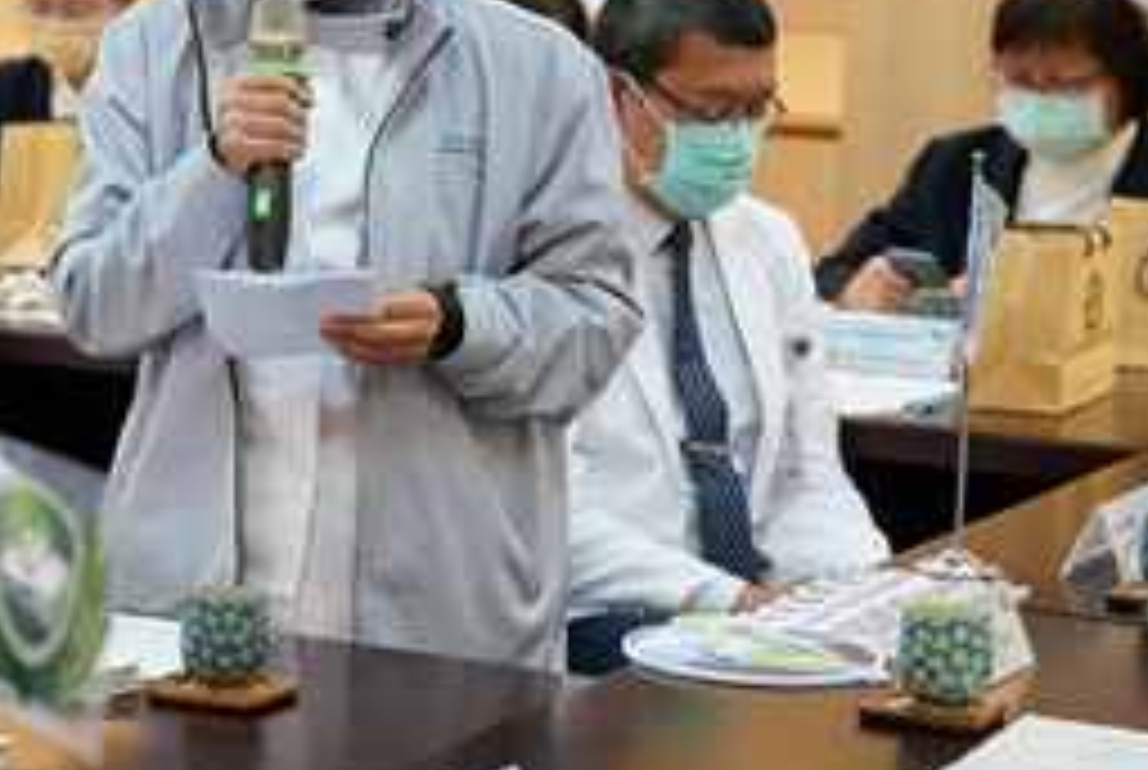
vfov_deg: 10.0
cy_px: 180
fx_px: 4376
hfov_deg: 14.9
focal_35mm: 137
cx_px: 221
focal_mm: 70
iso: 1250
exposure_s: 1/160
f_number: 3.5
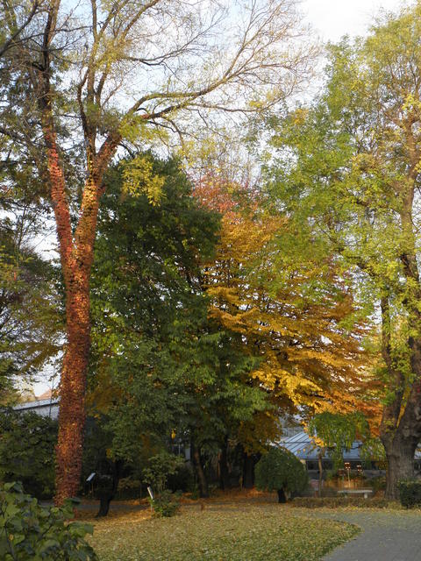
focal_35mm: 59
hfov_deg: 24.8
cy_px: 280
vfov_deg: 32.7
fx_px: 957
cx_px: 210
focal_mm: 10.65
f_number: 3.6
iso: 64
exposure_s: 1/125
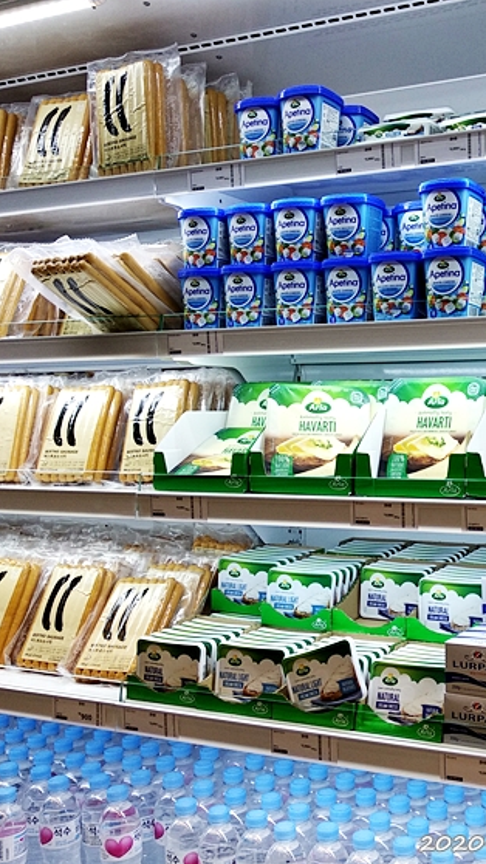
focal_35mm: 38
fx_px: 870
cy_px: 434
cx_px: 464
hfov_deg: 29.5
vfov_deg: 52.8
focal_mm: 3.81
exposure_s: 1/60
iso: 160
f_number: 2.2
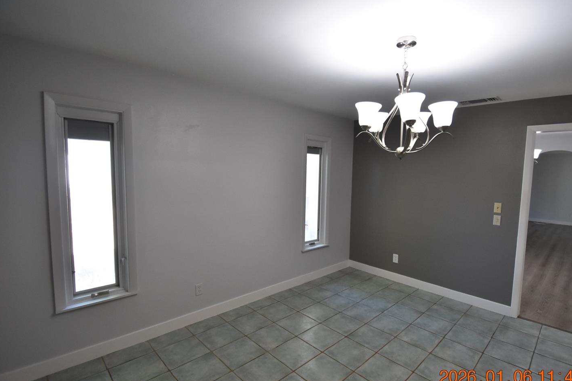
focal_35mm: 17
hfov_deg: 92.9
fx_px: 270
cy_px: 194
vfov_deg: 70.4
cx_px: 320
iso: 800
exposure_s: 1/180
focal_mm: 10
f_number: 3.5
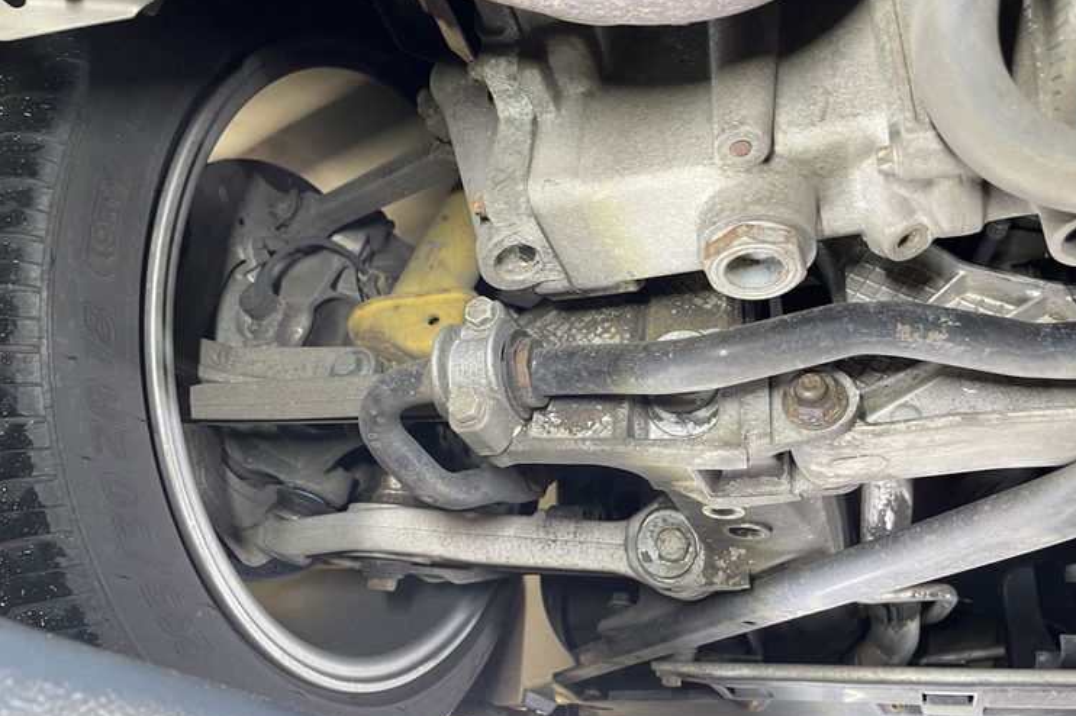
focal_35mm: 28
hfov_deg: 65.5
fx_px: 836
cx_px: 555
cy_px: 341
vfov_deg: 46.3
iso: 64
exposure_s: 1/50
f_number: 1.6
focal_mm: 4.2
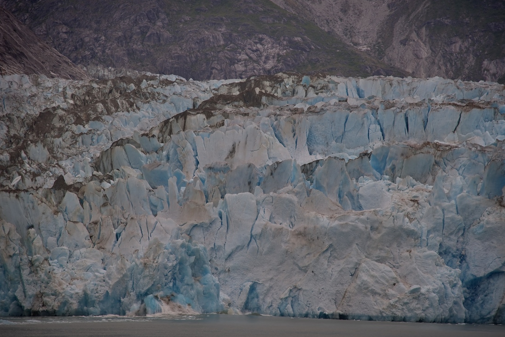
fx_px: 1977
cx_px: 257
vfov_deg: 9.7
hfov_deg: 14.6
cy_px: 162
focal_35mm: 141
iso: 125
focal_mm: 120
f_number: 4
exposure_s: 1/250
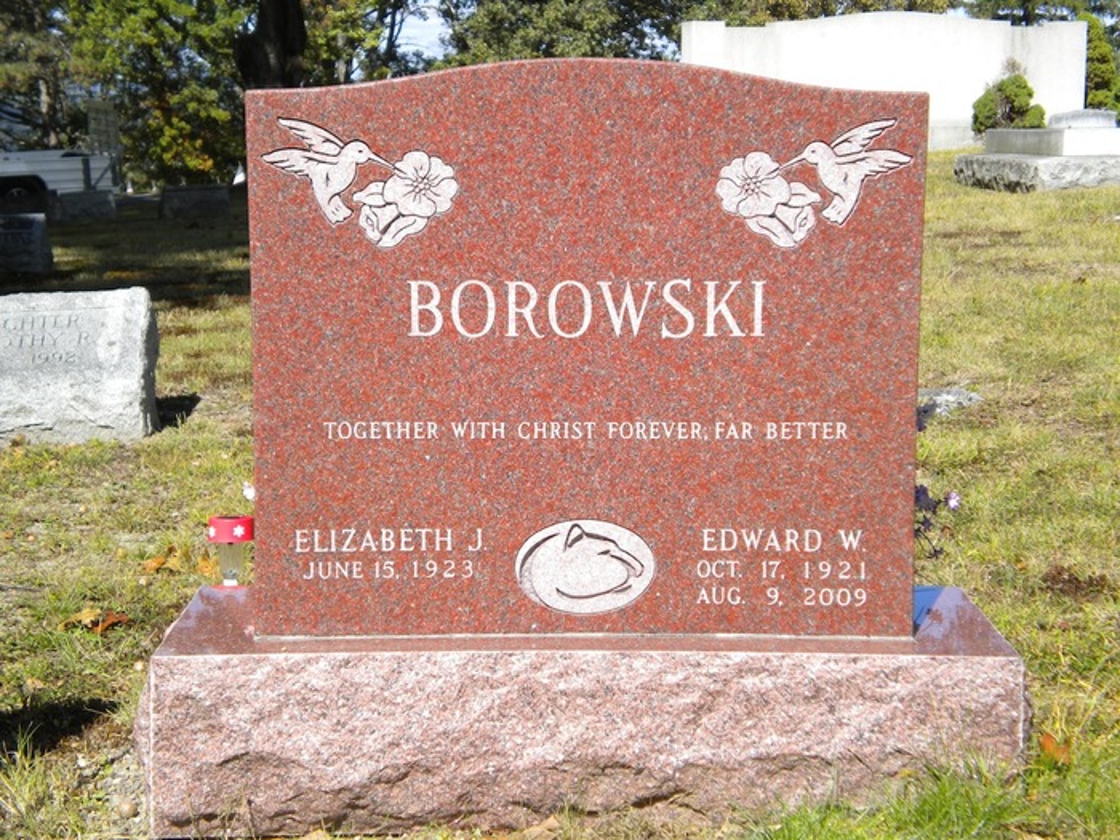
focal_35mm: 68
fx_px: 2200
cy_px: 420
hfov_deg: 28.6
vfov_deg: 21.6
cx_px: 560
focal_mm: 12.3
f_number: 4.6
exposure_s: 1/500
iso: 105
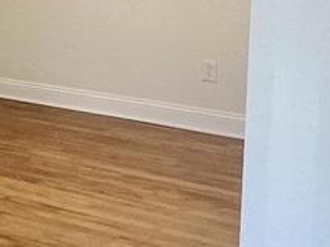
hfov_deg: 18.8
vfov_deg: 15.9
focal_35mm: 91
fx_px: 867
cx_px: -178
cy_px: 244
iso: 80
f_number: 2.2
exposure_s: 1/120
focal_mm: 2.22
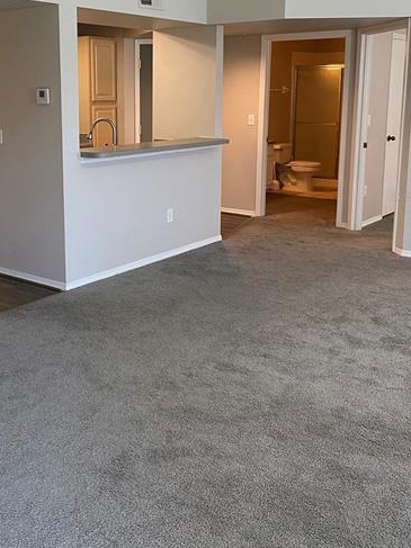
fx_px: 649
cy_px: 196
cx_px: 116
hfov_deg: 34.6
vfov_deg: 45.3
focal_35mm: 41
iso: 80
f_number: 1.8
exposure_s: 1/60
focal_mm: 4.25
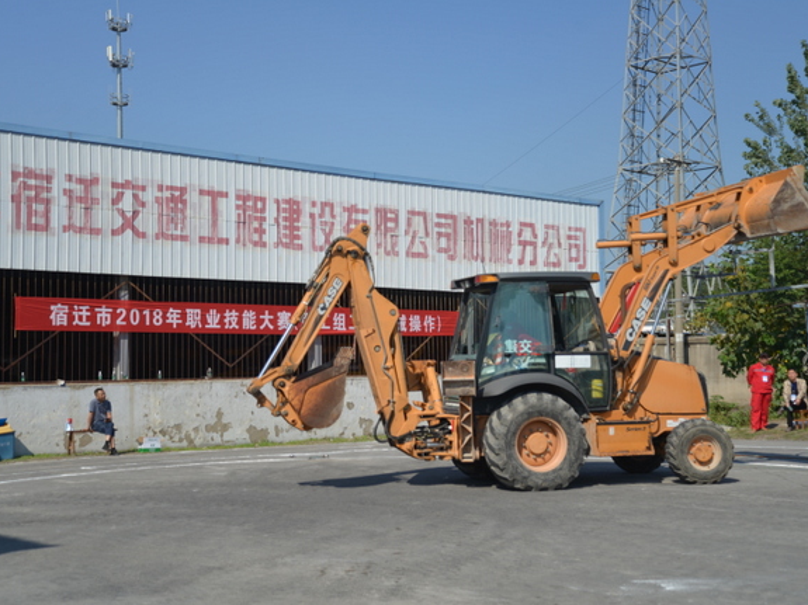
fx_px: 1167
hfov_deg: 38.2
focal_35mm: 50
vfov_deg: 29.1
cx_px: 393
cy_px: 303
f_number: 4.2
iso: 100
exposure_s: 1/1000
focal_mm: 46
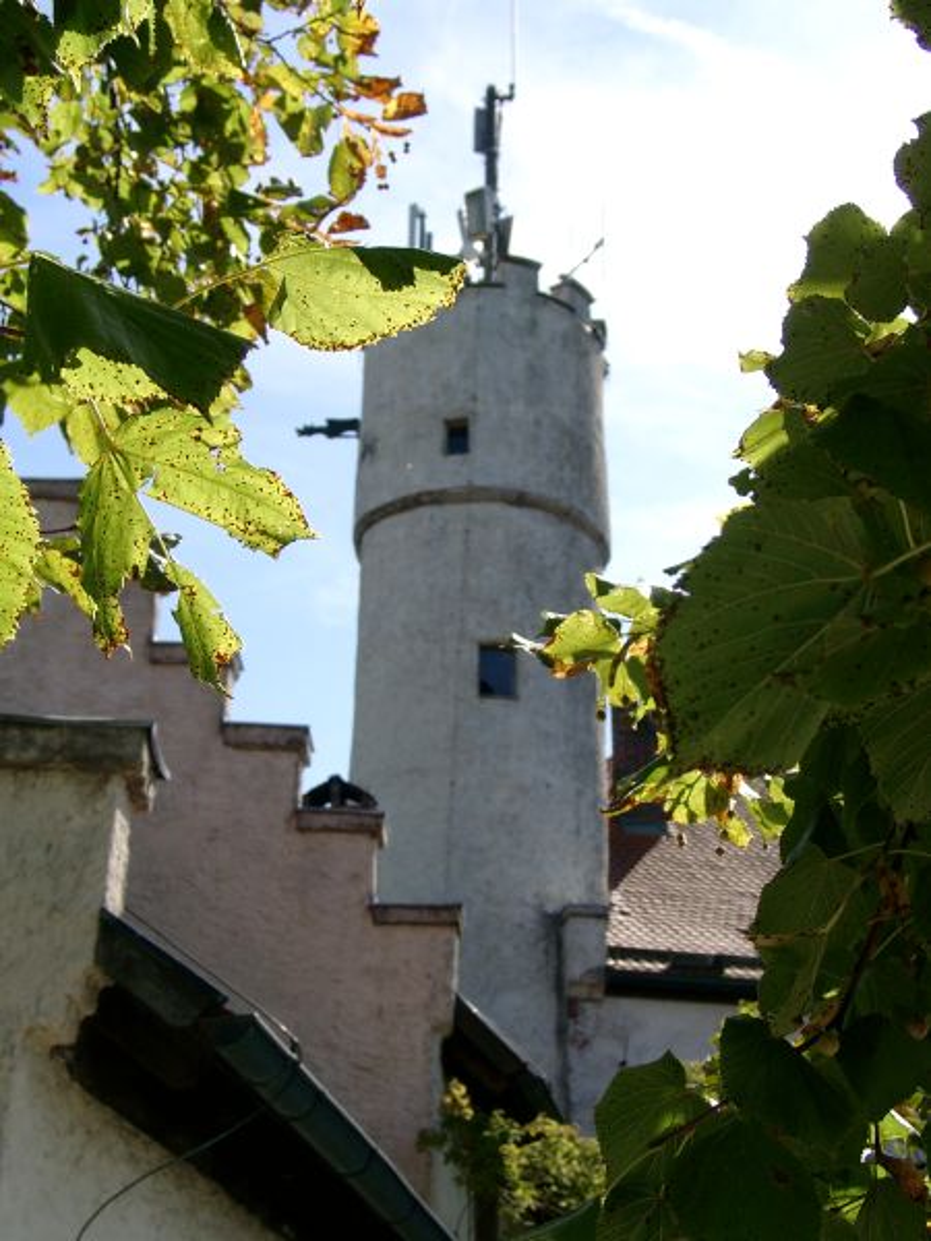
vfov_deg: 33.8
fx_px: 2044
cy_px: 620
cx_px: 466
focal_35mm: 57
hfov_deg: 25.7
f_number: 4
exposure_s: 1/516
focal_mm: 11.76
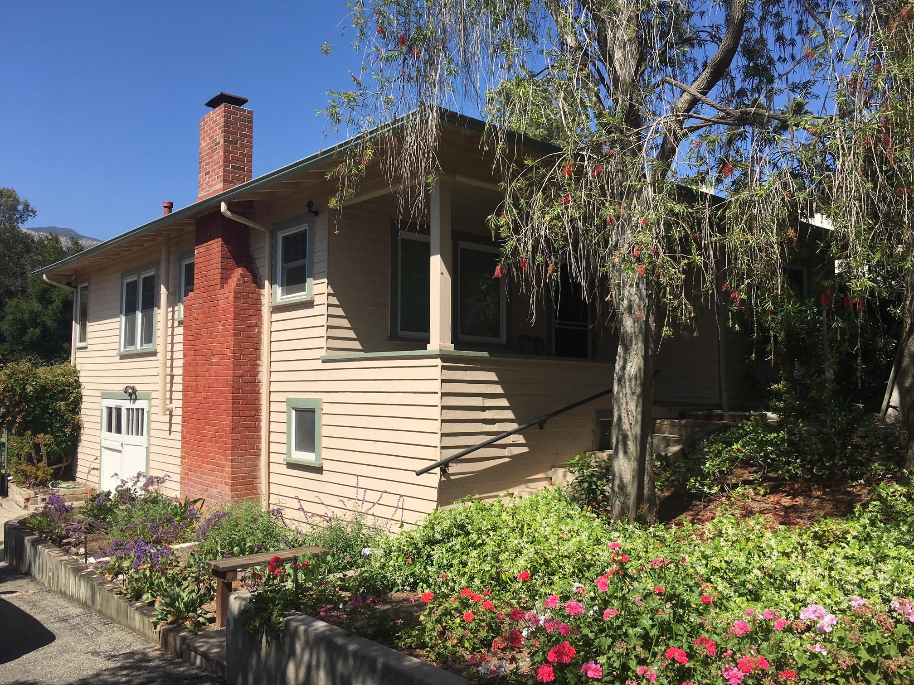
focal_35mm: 29
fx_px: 766
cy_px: 342
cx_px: 457
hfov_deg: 61.7
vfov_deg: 48.2
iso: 25
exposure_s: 1/1972
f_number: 2.2
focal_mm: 4.15
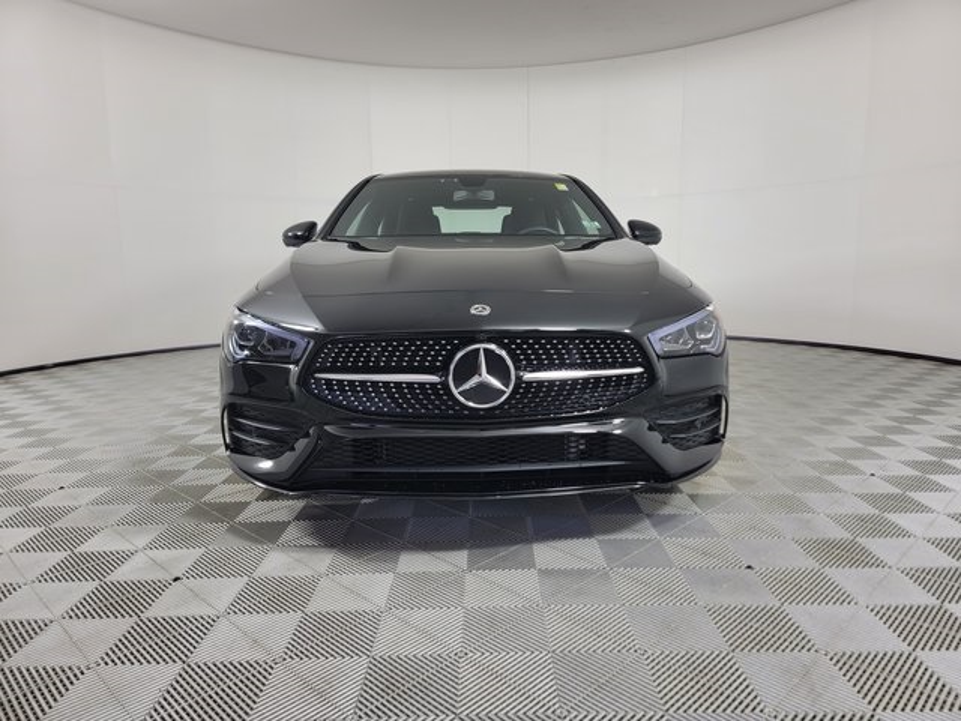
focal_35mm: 24
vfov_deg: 56.8
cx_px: 480
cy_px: 360
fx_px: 666
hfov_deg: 71.6
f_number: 1.8
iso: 40
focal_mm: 6.7
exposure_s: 1/120
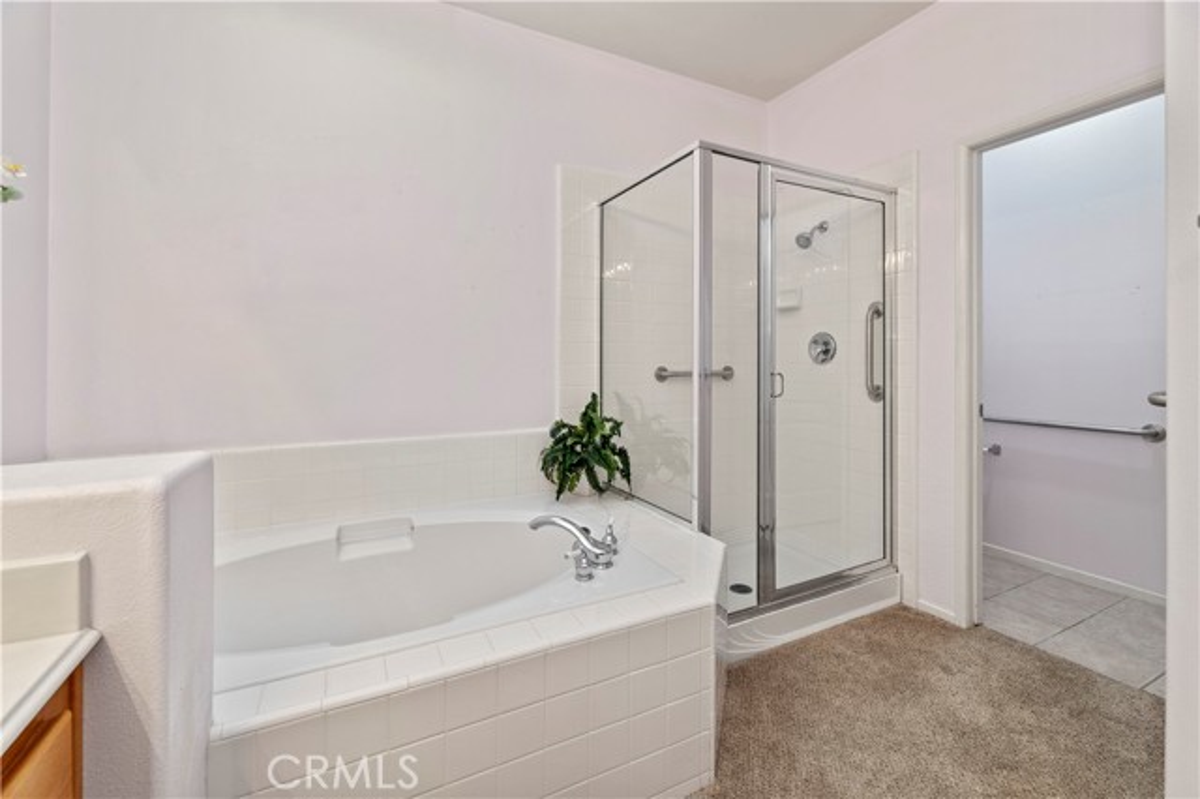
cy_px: 400
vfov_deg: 81.1
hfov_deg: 104.3
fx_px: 466
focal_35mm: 14
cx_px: 600
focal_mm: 14
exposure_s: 1/13
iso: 500
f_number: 10
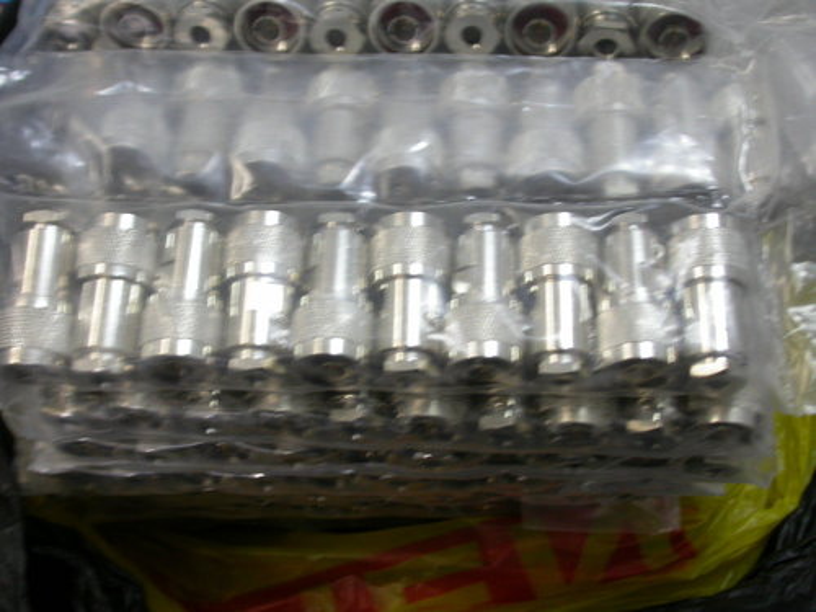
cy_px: 306
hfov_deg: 33.8
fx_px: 1344
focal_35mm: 57
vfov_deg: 25.7
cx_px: 408
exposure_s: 1/4.7
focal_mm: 11.8
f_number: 3
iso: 100
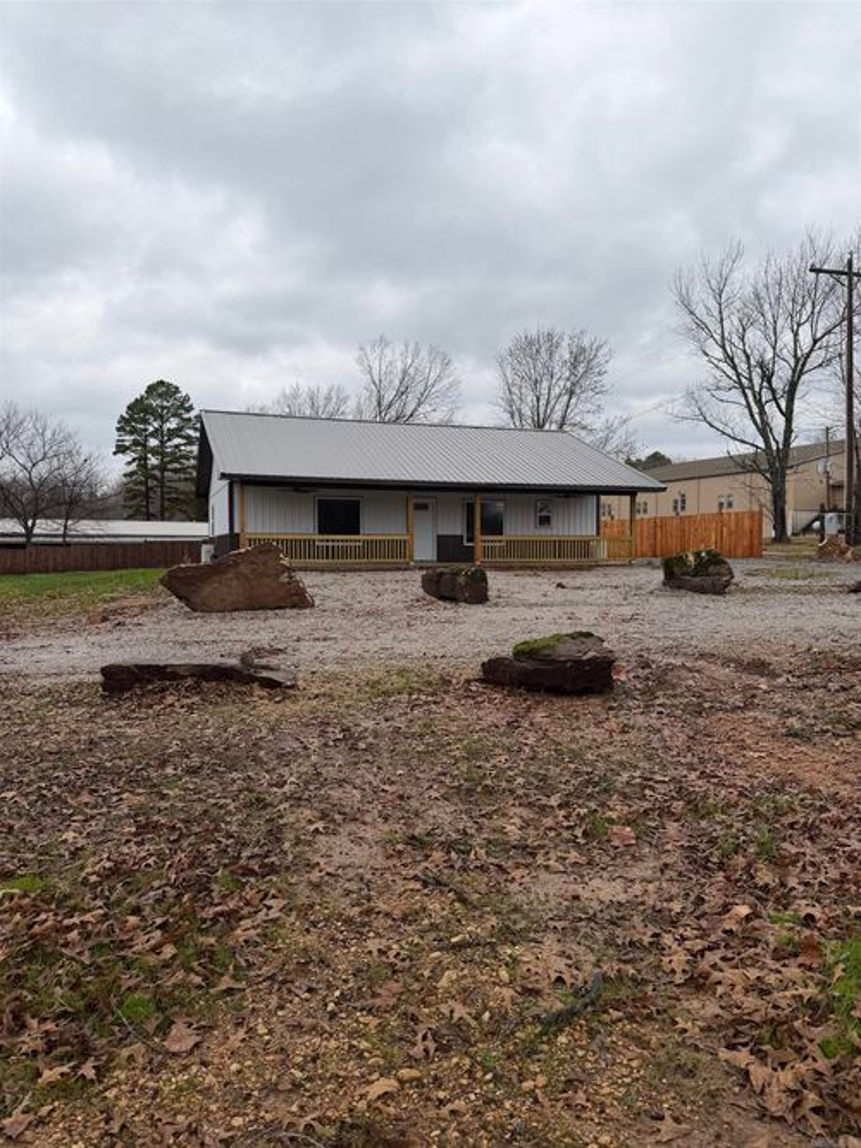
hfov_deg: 56.8
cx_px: 430
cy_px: 574
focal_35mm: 24
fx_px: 796
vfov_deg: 71.6
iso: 80
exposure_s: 1/1060
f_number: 1.78
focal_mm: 6.76
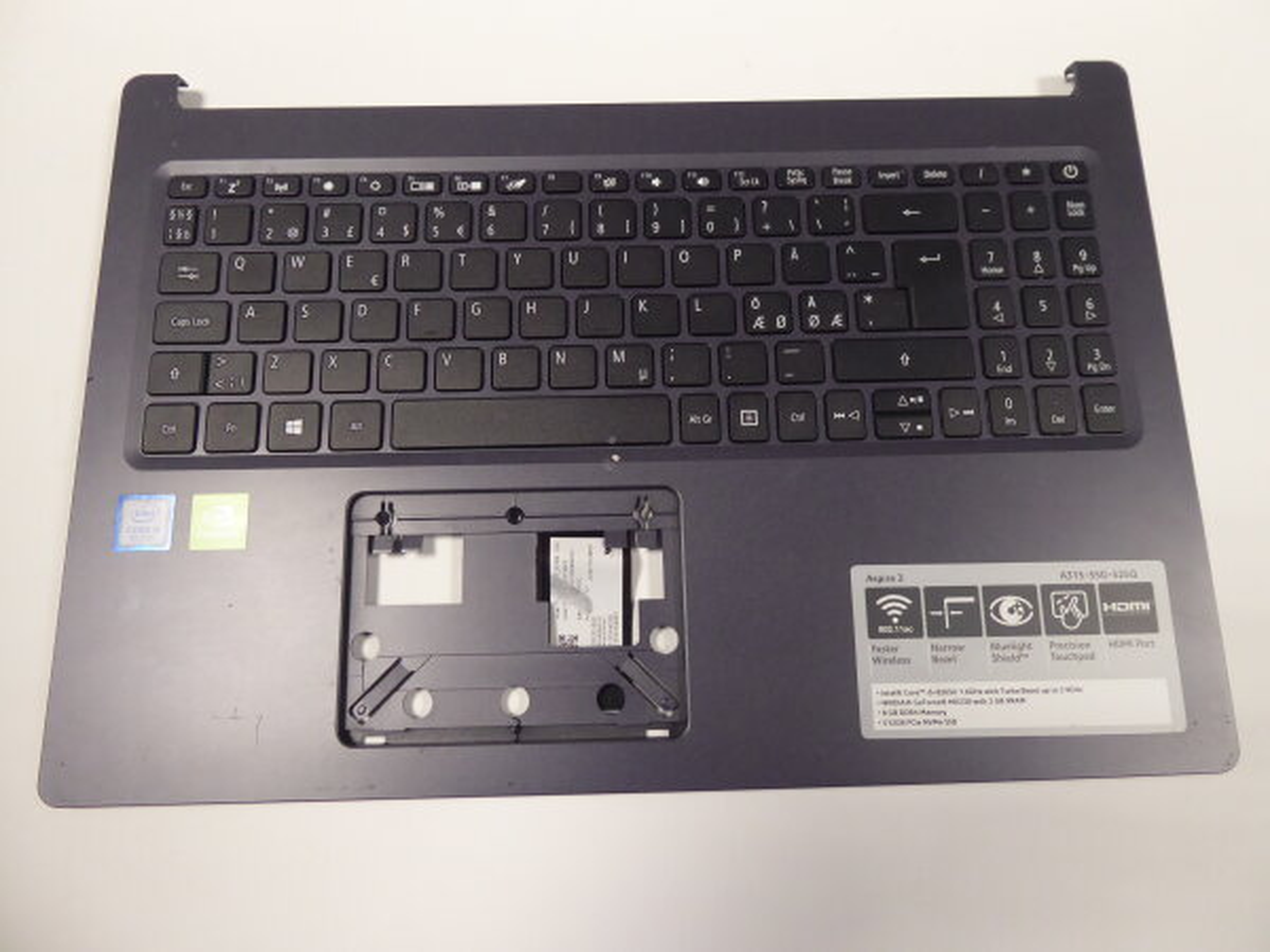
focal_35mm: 25
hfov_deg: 69.4
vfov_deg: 54.9
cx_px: 635
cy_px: 476
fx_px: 917
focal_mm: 4.3
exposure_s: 1/50
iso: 400
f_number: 3.3
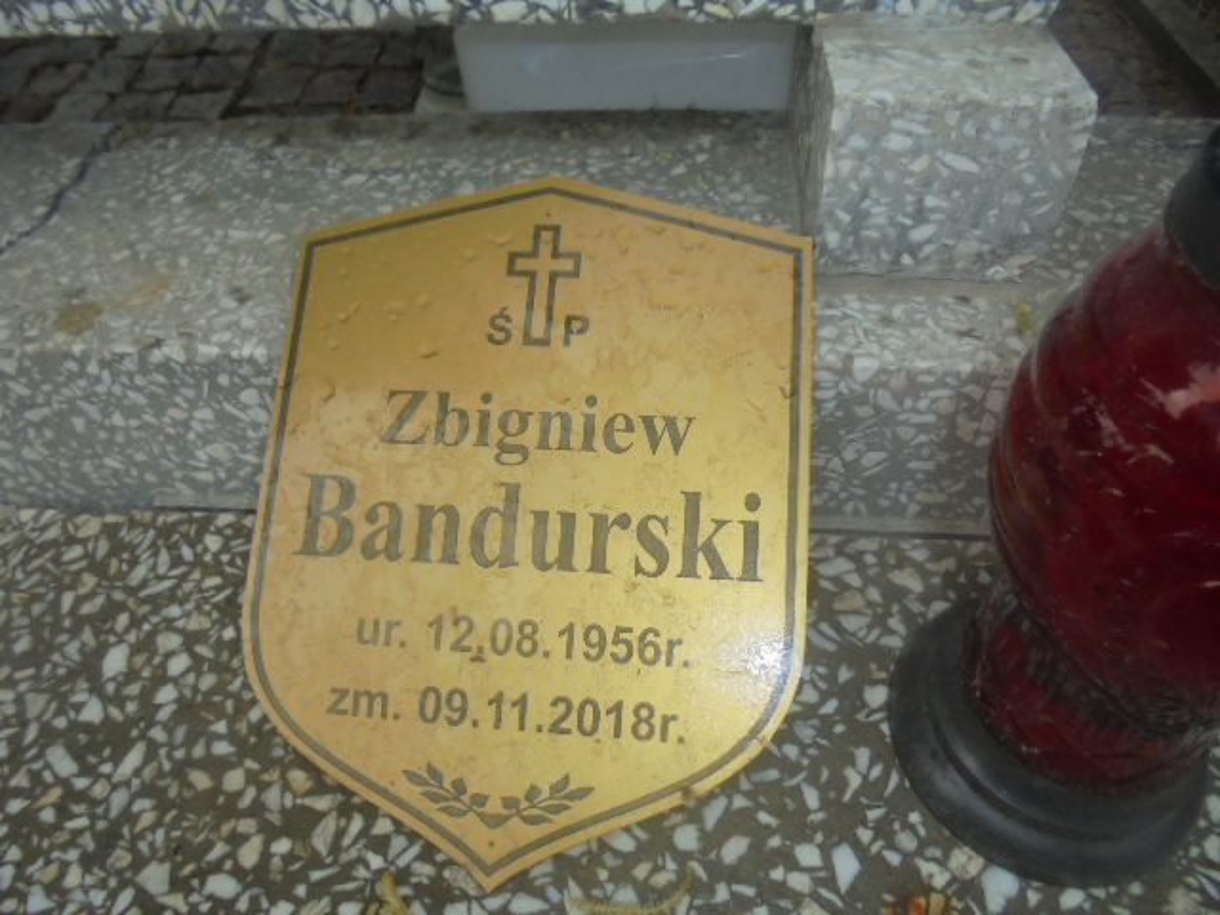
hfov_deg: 67.3
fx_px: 916
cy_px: 458
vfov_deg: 53.1
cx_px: 610
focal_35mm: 26
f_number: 3.5
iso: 100
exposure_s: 1/1000
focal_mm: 4.6
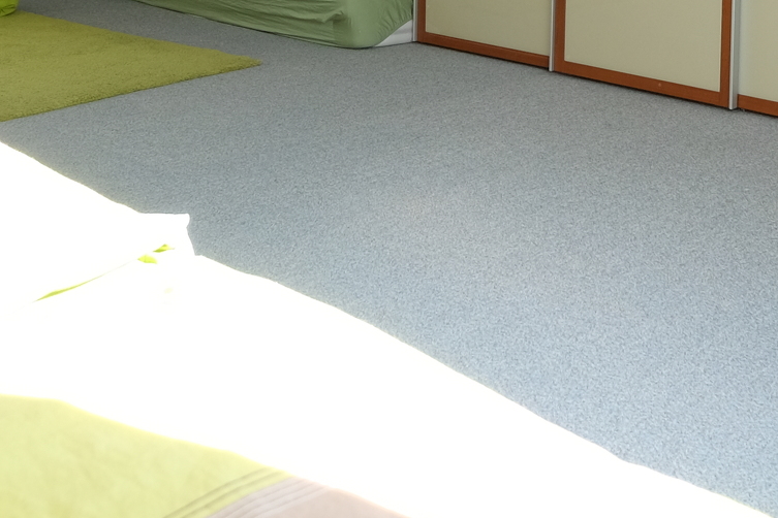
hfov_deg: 38.6
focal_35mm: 51
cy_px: -177
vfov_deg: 23.1
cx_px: 496
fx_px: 1102
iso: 400
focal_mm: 10
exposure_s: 1/100
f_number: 4
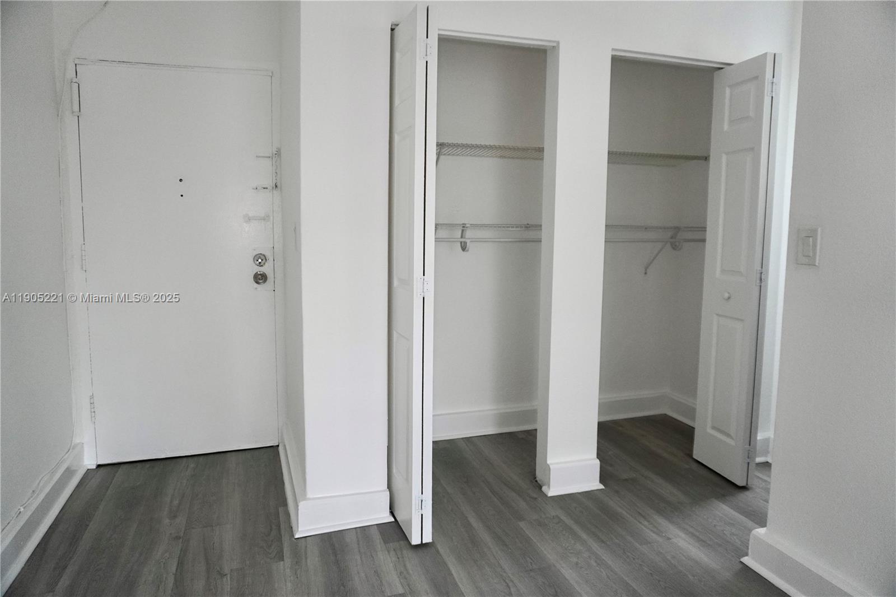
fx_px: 597
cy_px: 298
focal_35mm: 24
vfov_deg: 53.1
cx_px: 448
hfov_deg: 73.8
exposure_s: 1/160
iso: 1000
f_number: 4
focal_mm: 16
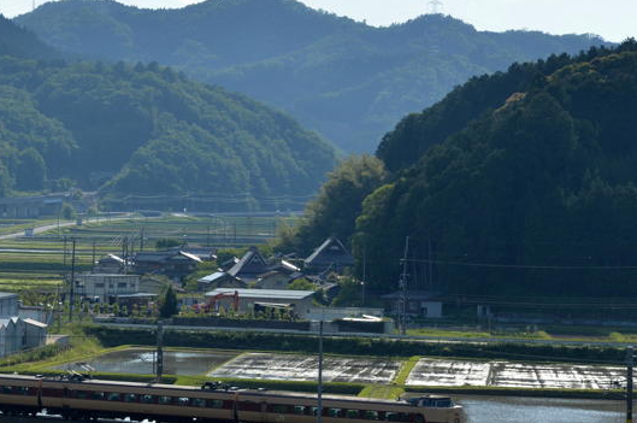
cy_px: 299
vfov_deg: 6.4
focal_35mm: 213
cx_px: 63
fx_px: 3763
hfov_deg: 9.6
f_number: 9
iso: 100
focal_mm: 110
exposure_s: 1/320
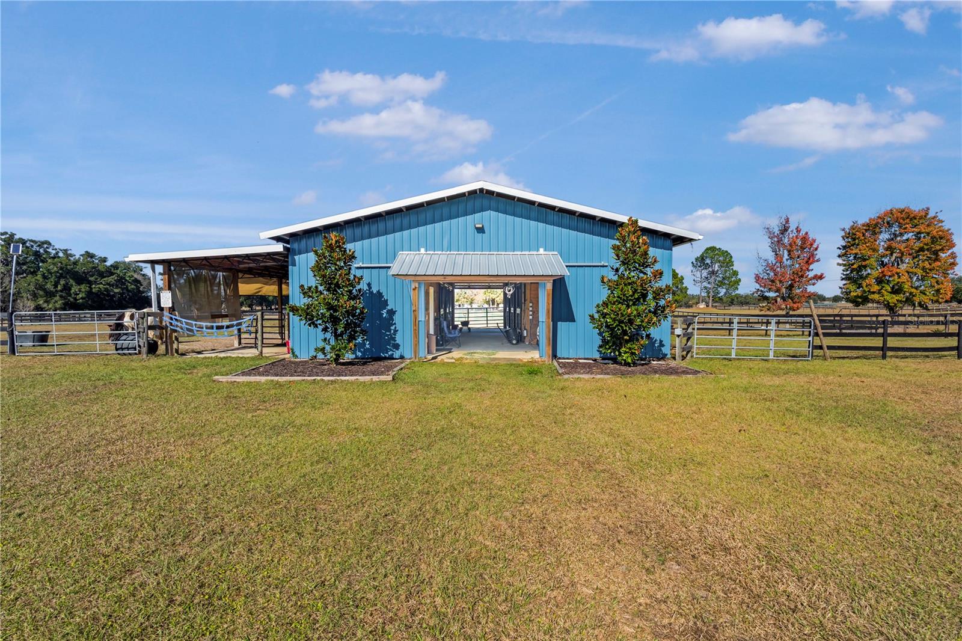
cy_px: 320
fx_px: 427
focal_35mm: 16
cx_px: 481
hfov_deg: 96.7
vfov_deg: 73.7
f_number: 8
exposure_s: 1/400
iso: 400
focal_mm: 16
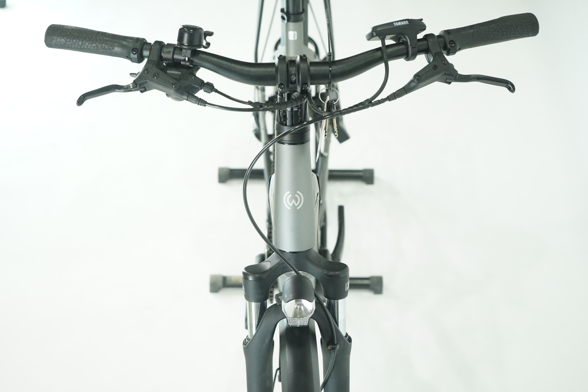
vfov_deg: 19.5
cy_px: 196
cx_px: 294
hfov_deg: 28.8
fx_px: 1143
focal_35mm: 70
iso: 2500
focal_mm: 70
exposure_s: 1/200
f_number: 5.6
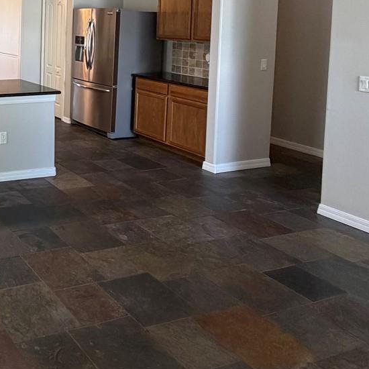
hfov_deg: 36.2
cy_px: 44
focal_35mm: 36
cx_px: -69
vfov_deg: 42.6
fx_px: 434
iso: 200
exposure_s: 1/60
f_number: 2.2
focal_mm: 2.22
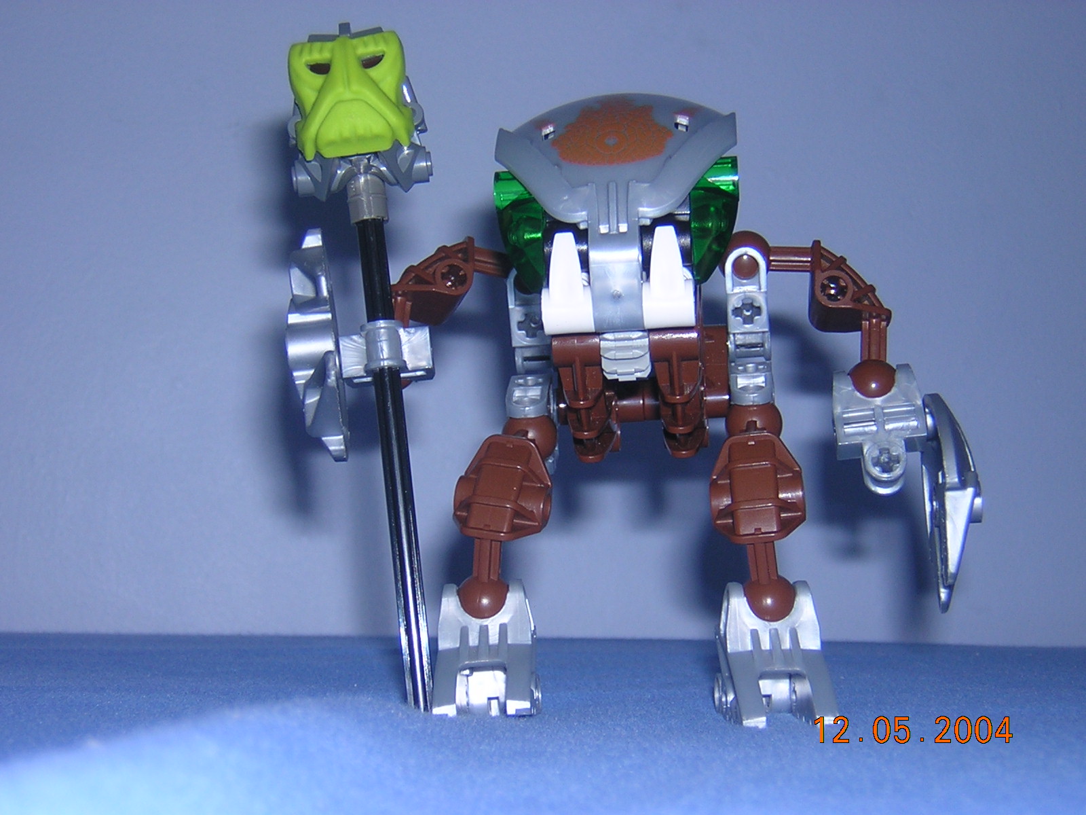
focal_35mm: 62
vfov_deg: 23.7
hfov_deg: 31.2
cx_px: 543
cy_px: 408
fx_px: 1945
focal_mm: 8.1
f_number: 3.4
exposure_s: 1/60.1
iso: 100
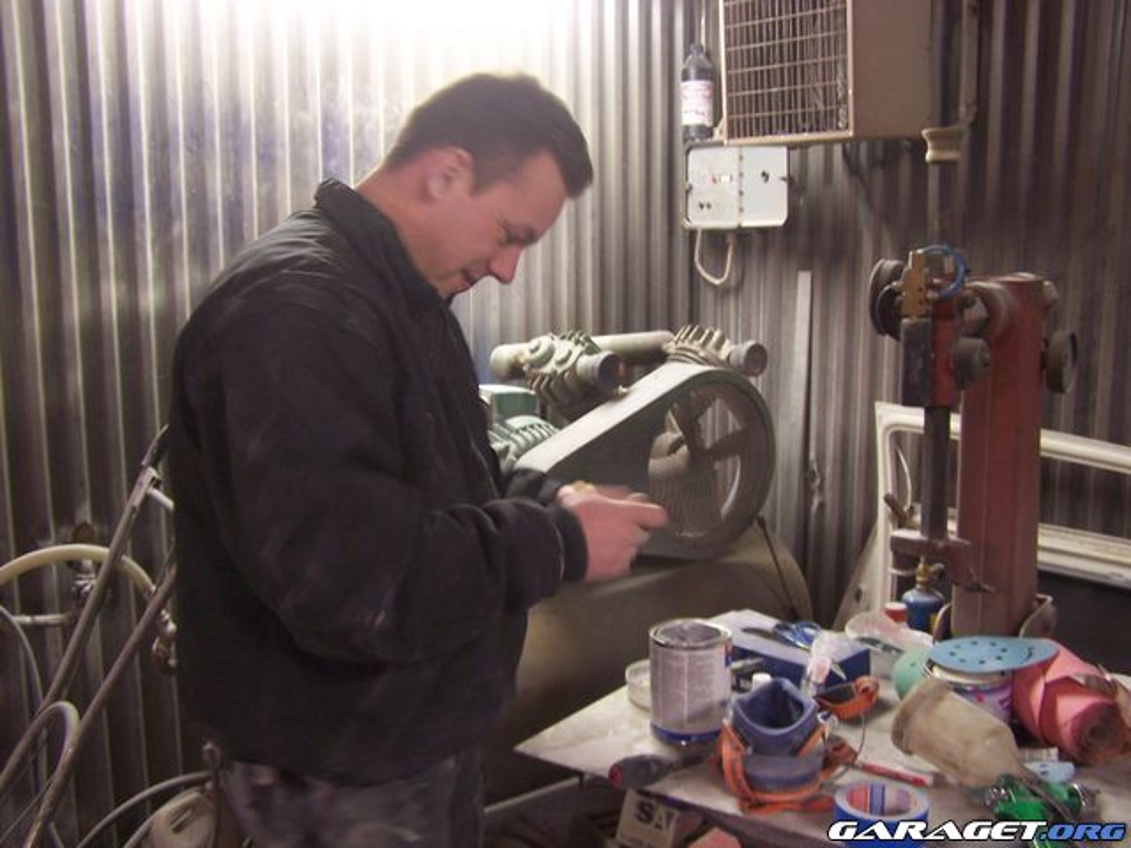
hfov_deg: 49.0
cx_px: 566
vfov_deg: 37.7
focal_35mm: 38
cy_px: 424
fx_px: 1242
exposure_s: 1/8
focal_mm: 6.3
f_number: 2.8
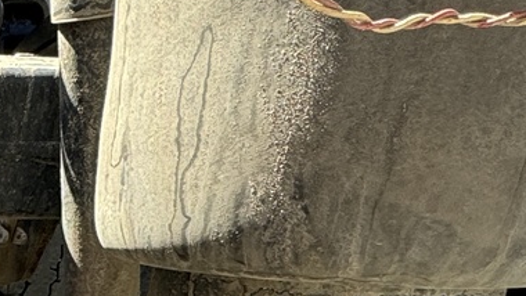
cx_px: -392
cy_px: 474
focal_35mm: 81
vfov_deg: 13.8
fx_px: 1130
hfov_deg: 20.0
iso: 40
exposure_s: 1/145
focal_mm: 2.22
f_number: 2.2
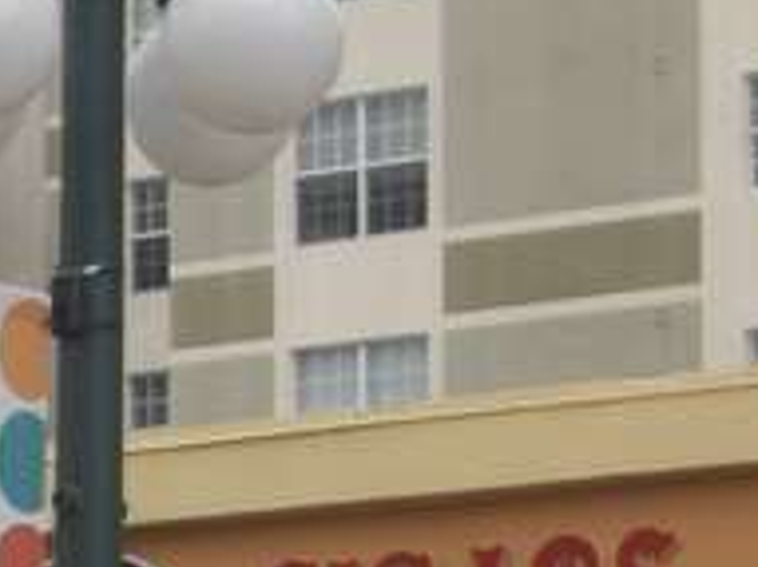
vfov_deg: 4.5
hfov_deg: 5.9
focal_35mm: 330
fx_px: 7222
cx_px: -393
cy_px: 932
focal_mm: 13.4
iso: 100
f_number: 4.2
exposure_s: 1/427
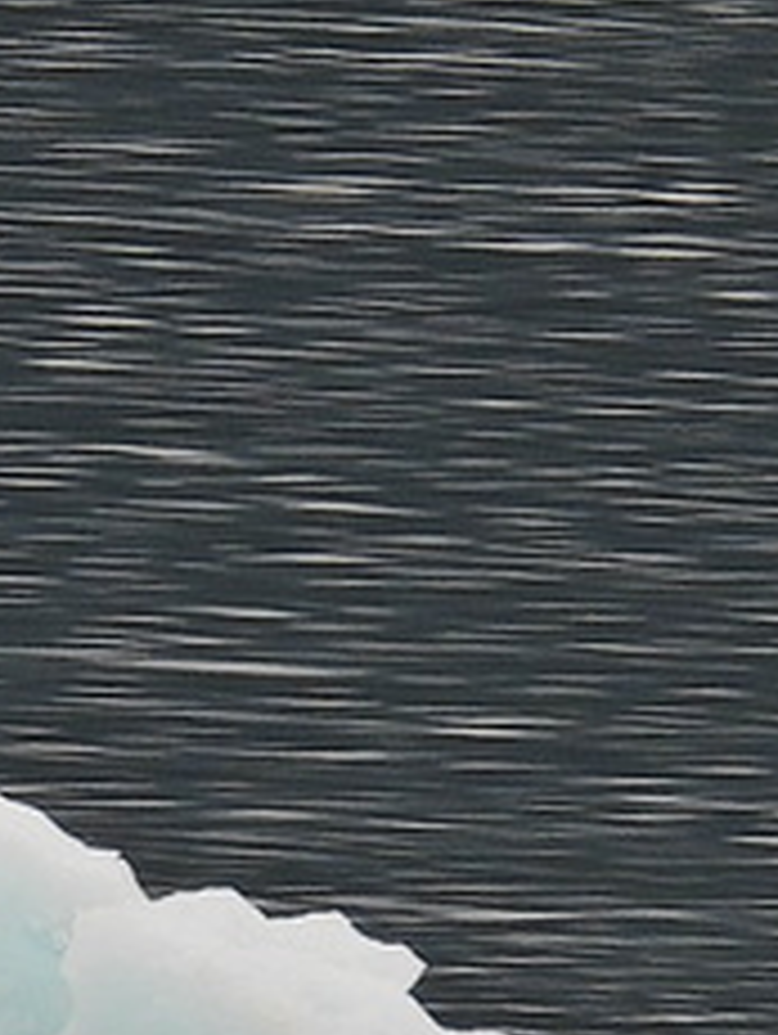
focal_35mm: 3338
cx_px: -1286
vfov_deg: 0.6
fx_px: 99844
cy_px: 950
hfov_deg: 0.4
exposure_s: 1/400
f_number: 5
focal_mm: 107
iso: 100
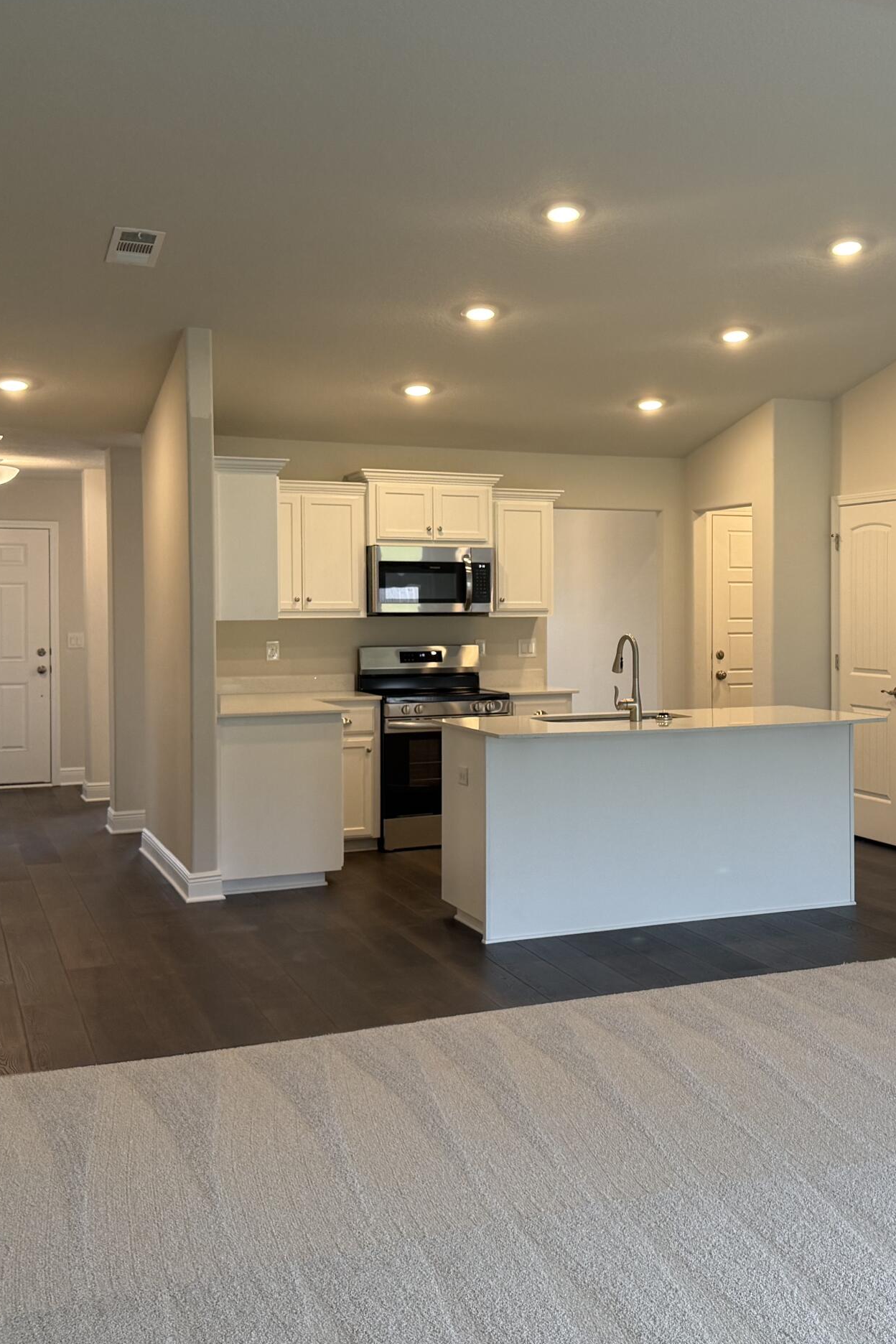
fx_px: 1493
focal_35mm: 40
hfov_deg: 32.6
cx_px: 700
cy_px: 627
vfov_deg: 48.4
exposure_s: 1/120
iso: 160
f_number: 1.78
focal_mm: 6.76
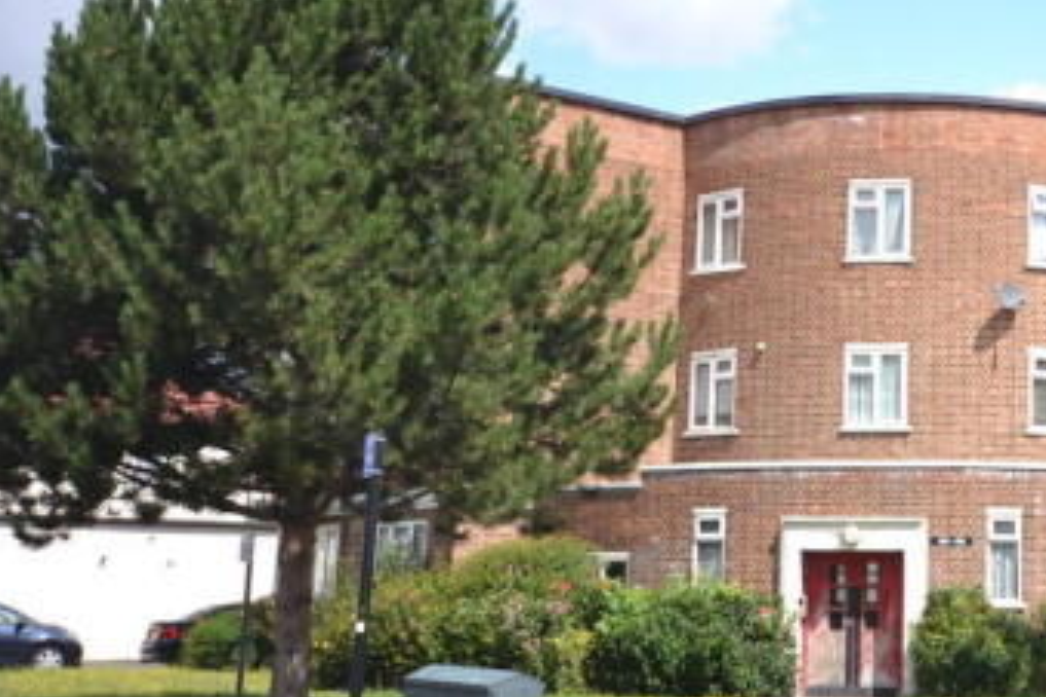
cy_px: 227
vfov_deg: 23.3
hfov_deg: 32.4
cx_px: 980
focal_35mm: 58
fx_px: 1685
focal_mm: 20
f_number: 5.6
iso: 100
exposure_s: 1/200
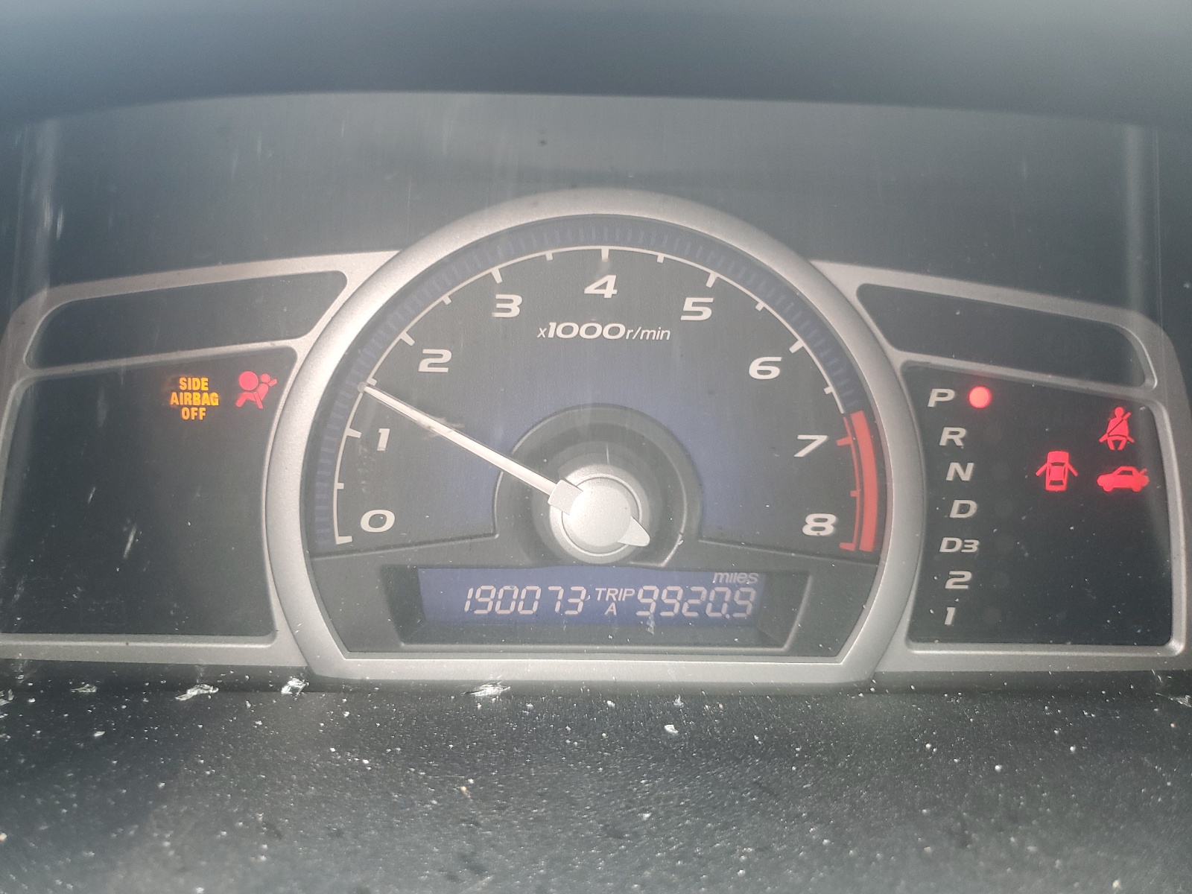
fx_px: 895
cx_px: 596
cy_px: 447
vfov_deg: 53.1
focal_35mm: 26
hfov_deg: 67.3
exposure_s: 1/60.2
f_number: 1.5
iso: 62
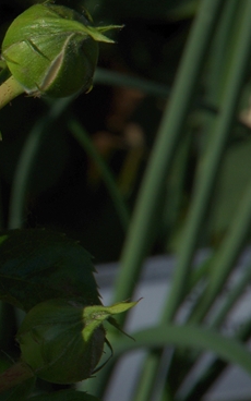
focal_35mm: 374
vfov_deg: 5.6
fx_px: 4093
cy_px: 198
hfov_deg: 3.5
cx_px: -280
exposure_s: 1/320
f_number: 18
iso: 200
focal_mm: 88
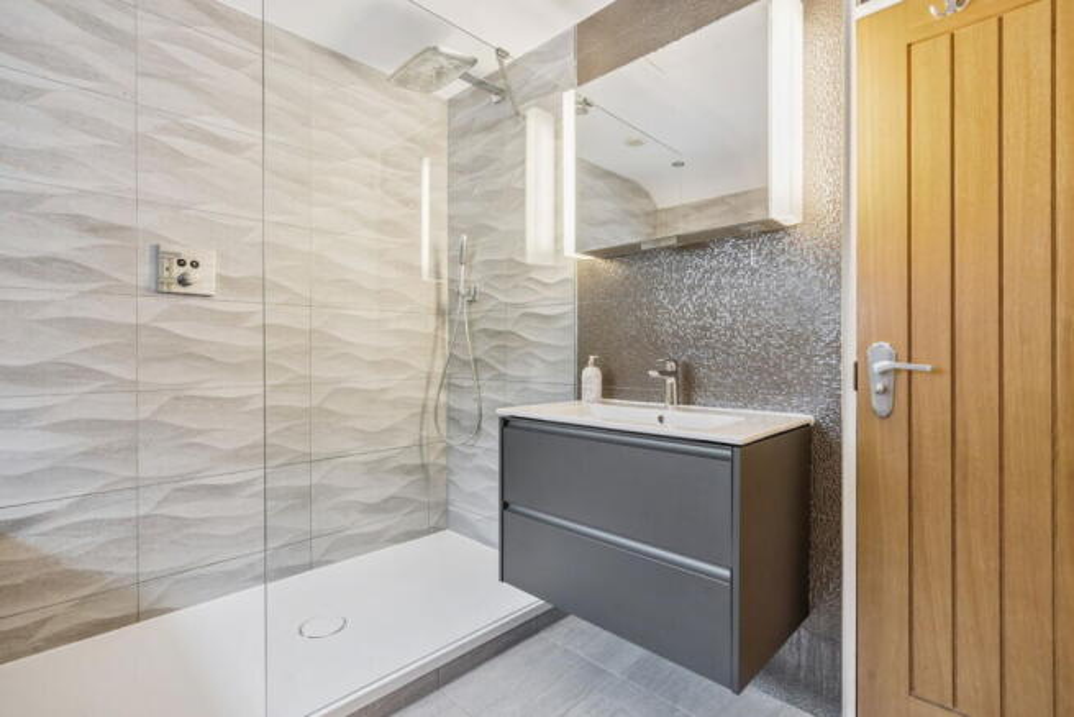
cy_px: 358
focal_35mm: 16
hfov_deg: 96.7
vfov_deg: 73.8
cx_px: 537
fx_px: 477
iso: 320
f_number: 8
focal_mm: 16
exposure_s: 1/8
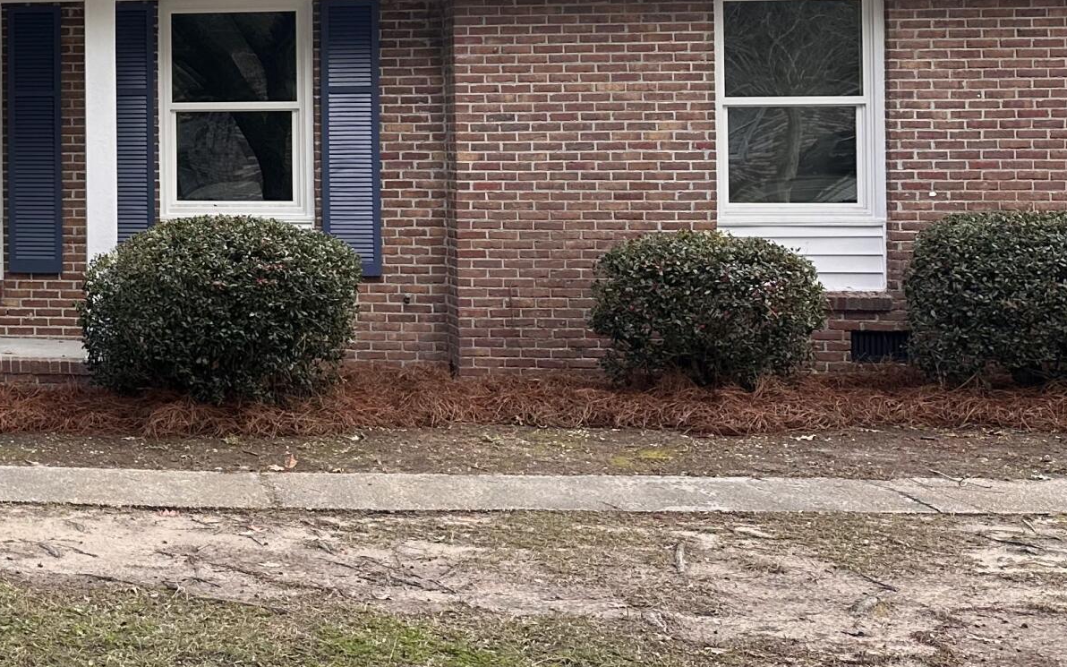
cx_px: -272
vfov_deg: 20.1
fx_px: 1861
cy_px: 129
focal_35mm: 64
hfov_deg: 27.4
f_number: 1.78
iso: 80
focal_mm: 6.86
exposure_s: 1/357
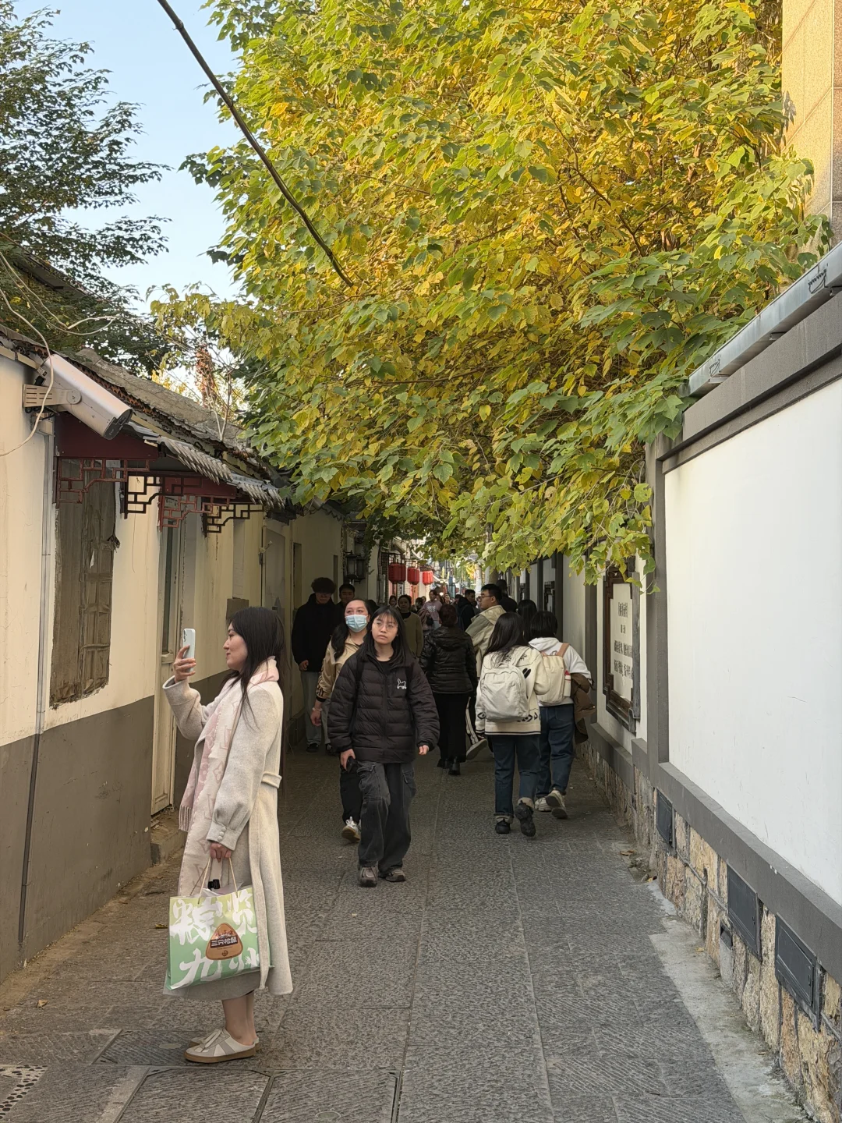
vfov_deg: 39.7
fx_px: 1557
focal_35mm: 48
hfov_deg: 30.3
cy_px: 562
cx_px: 421
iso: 64
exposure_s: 1/175
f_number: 1.78
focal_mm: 6.76
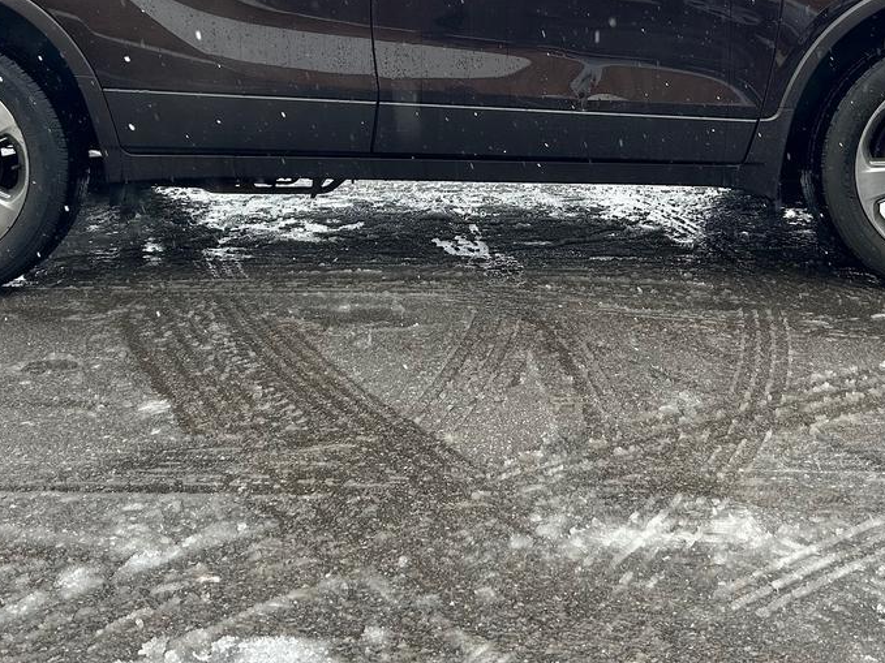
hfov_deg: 38.9
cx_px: 464
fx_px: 1253
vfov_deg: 28.8
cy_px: 100
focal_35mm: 49
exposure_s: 1/434
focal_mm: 5.7
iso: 50
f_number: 1.5
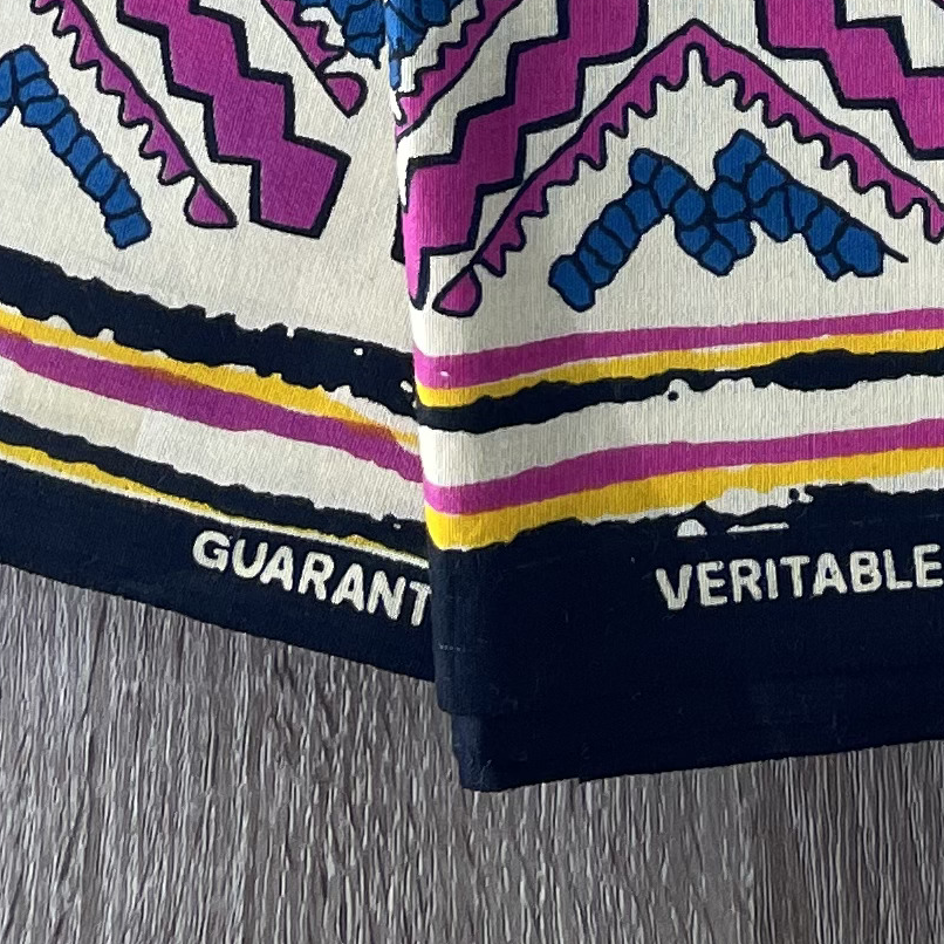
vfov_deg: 12.0
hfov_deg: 14.8
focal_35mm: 115
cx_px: 1005
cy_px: -1386
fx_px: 3548
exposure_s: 1/104
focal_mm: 4.2
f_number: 1.6
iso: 32
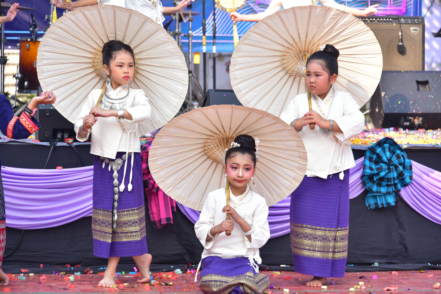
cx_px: 220
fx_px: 2083
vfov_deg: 8.1
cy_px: 147
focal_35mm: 170
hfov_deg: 12.1
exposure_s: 1/200
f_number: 6.3
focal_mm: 170
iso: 200
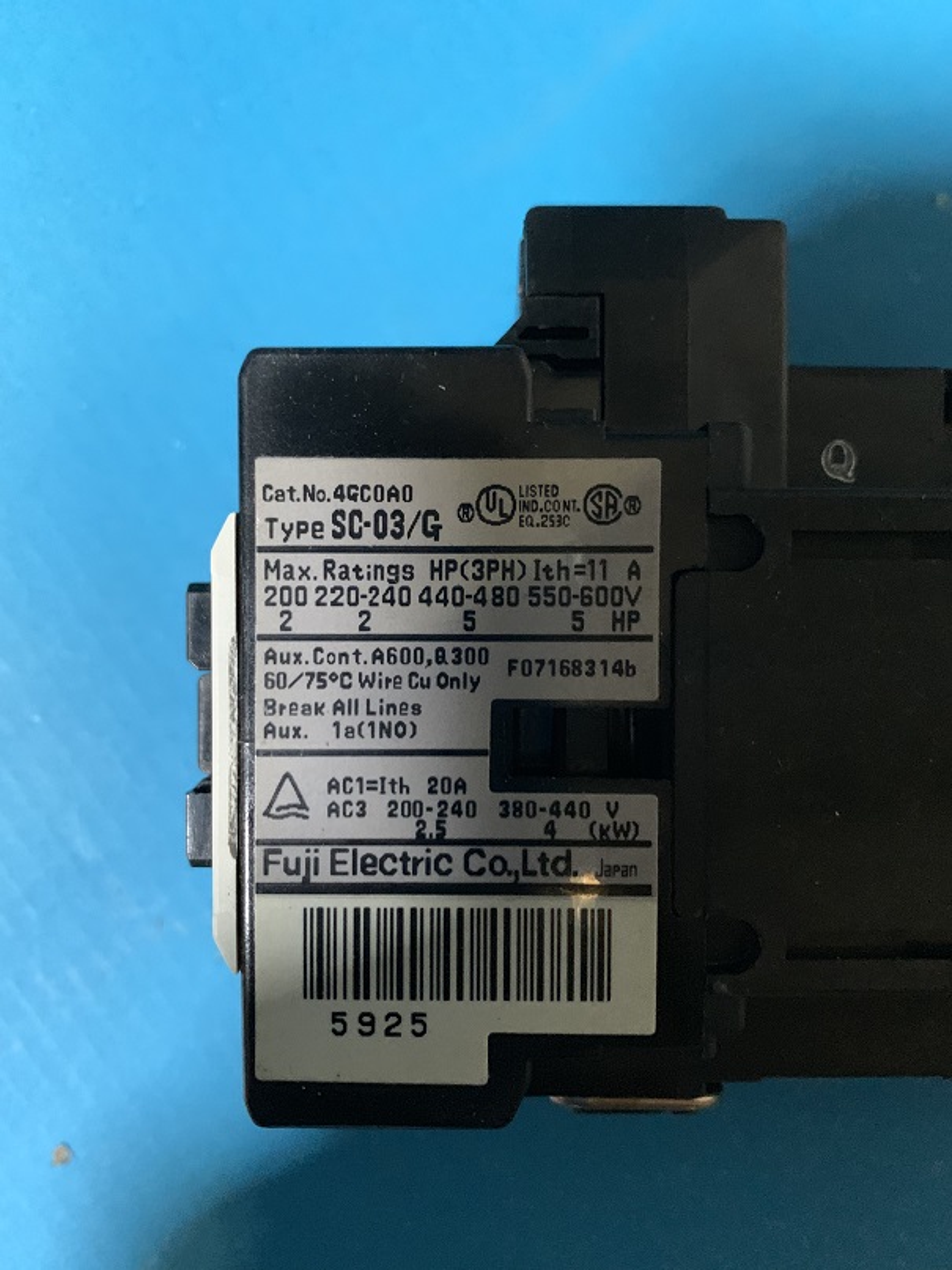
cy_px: 635
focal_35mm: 26
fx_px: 954
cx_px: 476
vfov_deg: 67.3
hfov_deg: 53.1
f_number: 1.8
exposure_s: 1/30
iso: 640
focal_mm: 4.25
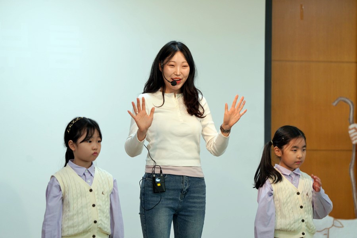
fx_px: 1983
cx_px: 178
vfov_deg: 6.9
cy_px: 119
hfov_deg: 10.3
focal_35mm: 200
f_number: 4
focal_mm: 200
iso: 800
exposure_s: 1/250
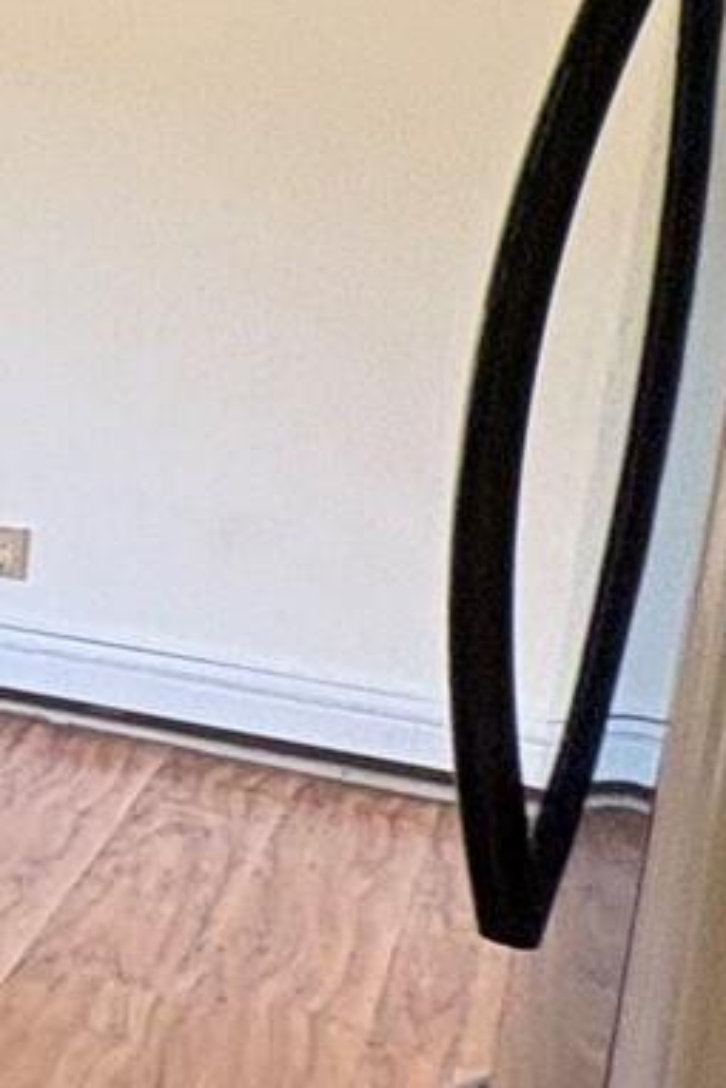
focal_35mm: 78
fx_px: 2357
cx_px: -2050
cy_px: 222
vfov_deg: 25.5
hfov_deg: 8.7
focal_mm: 2.22
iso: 160
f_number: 2.2
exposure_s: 1/120
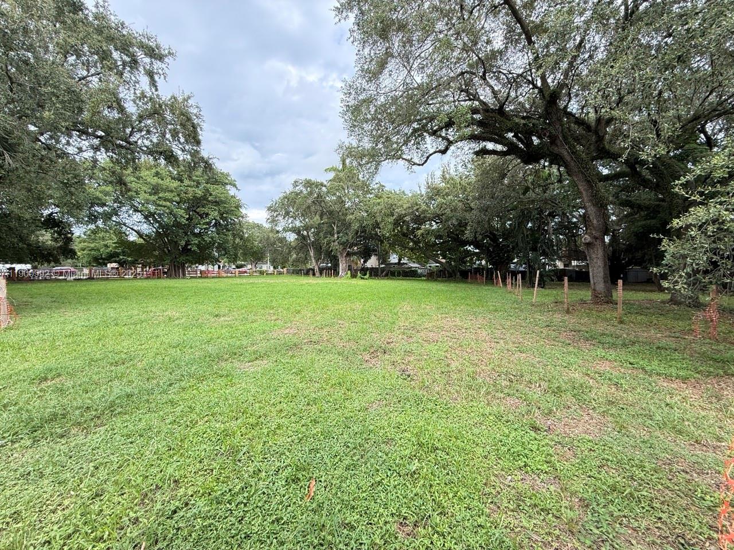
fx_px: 297
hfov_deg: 102.1
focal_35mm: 14
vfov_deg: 85.7
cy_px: 275
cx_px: 367
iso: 64
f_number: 2.2
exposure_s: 1/163
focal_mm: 2.22
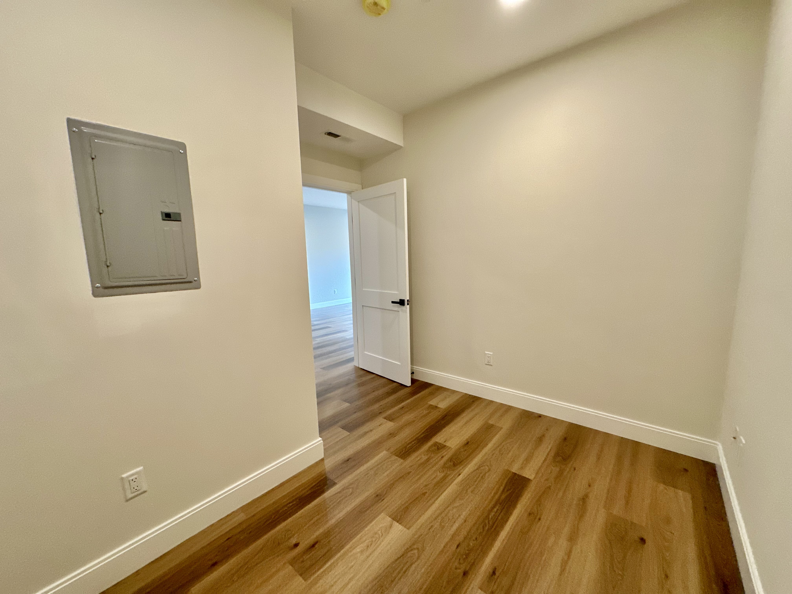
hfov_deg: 102.1
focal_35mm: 14
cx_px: 396
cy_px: 297
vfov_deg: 85.7
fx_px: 320
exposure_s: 1/60
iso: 400
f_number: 2.2
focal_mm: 2.22
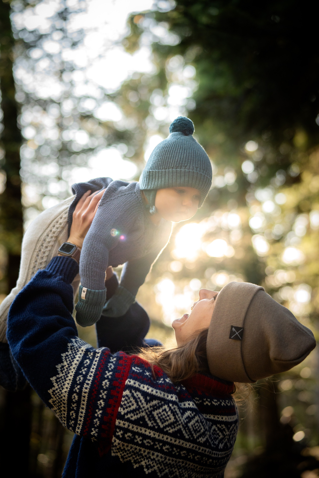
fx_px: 665
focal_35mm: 50
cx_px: 160
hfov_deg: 27.0
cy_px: 239
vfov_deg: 39.6
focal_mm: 50
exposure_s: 1/1000
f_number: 1.8
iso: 2000
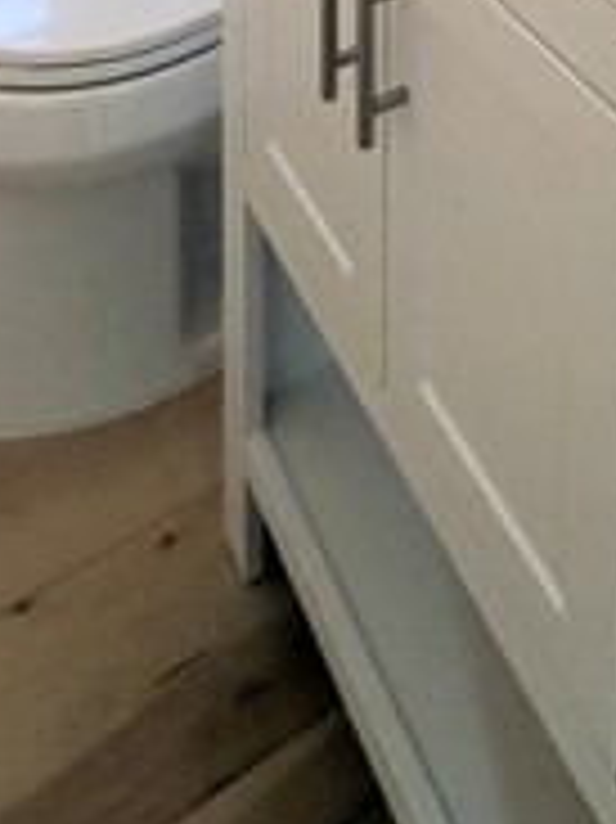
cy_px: -567
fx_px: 1164
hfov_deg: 29.3
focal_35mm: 49
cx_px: 432
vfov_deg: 24.1
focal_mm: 2.22
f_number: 2.2
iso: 160
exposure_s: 1/120
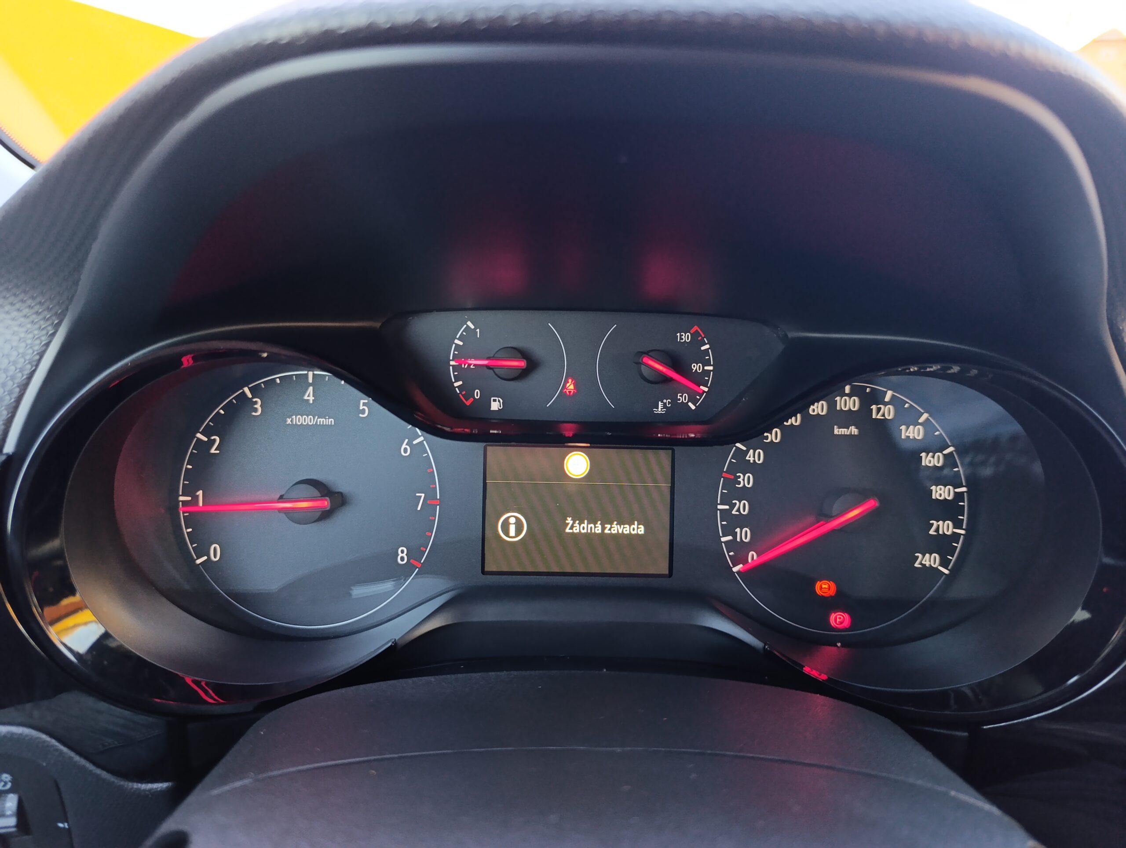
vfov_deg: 59.0
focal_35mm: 23
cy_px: 424
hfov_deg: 73.8
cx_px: 563
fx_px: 749
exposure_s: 1/100
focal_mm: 6.14
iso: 800
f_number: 1.6
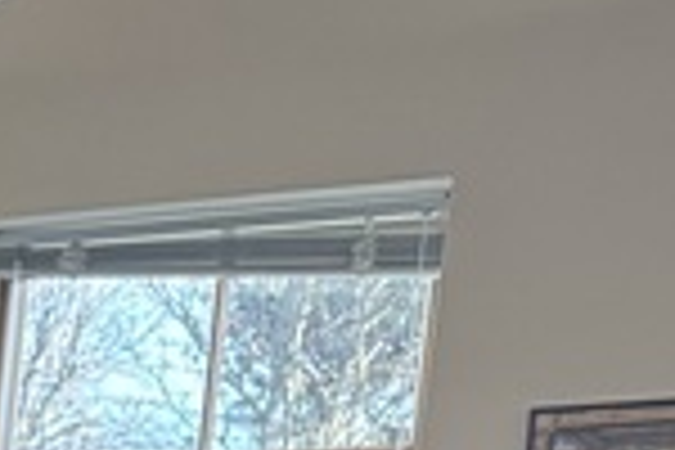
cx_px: -1323
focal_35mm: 170
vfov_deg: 6.9
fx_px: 3187
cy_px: 1570
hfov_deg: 9.5
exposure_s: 1/120
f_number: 1.78
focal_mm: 6.76
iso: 200
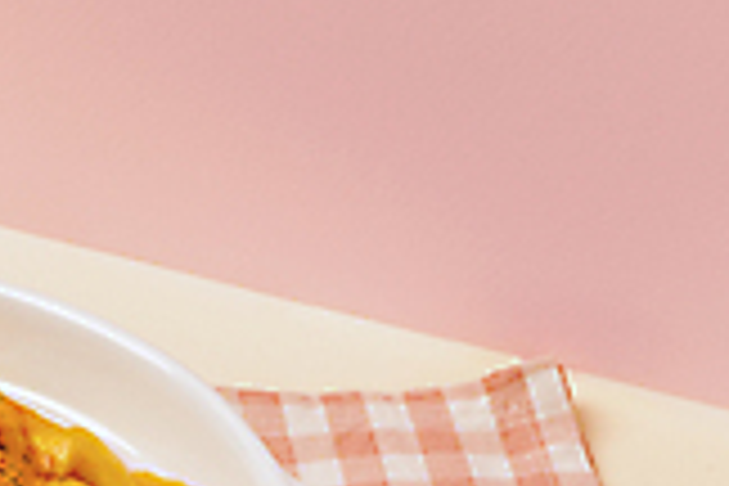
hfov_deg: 7.8
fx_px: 5244
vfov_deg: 5.3
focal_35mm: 259
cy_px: 274
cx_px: -369
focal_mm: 70
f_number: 22
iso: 100
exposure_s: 1/125
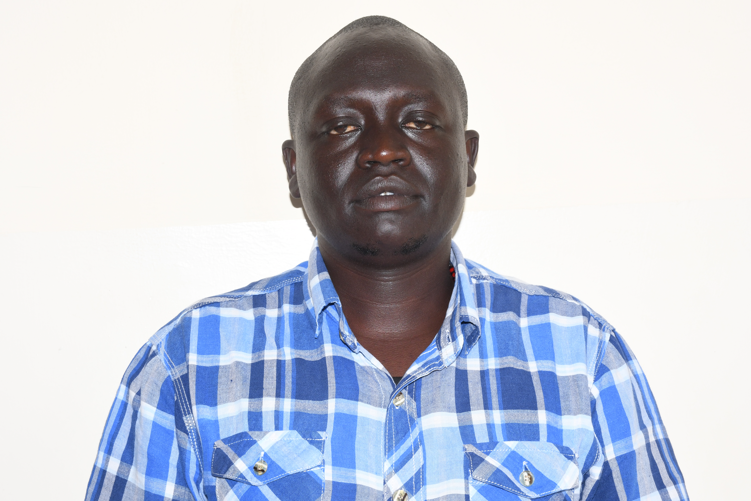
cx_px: 376
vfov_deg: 18.9
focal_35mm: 72
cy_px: 250
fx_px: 1502
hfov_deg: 28.1
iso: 400
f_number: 13
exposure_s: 1/100
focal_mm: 48
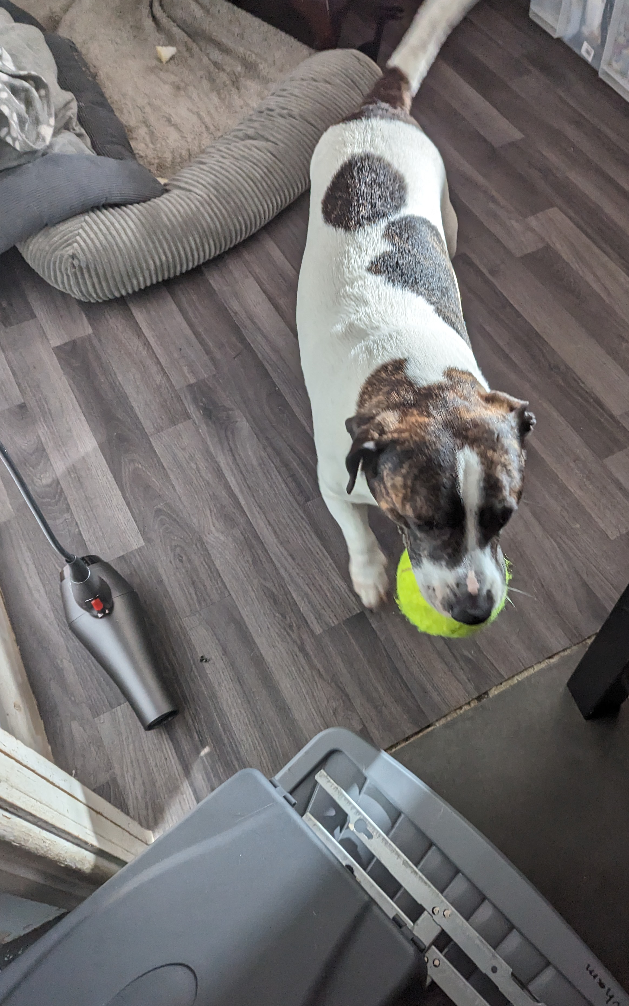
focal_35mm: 28
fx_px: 768
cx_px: 386
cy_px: 524
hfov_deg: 44.2
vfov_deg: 66.4
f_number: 1.85
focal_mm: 6.81
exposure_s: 1/148
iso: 459
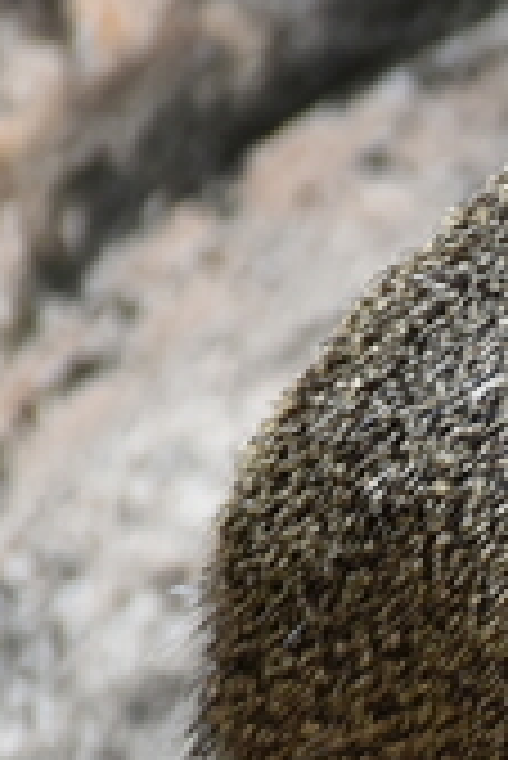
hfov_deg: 1.1
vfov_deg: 1.6
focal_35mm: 1288
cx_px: 2189
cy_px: 971
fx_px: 27205
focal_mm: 170
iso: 1000
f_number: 5
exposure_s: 1/400
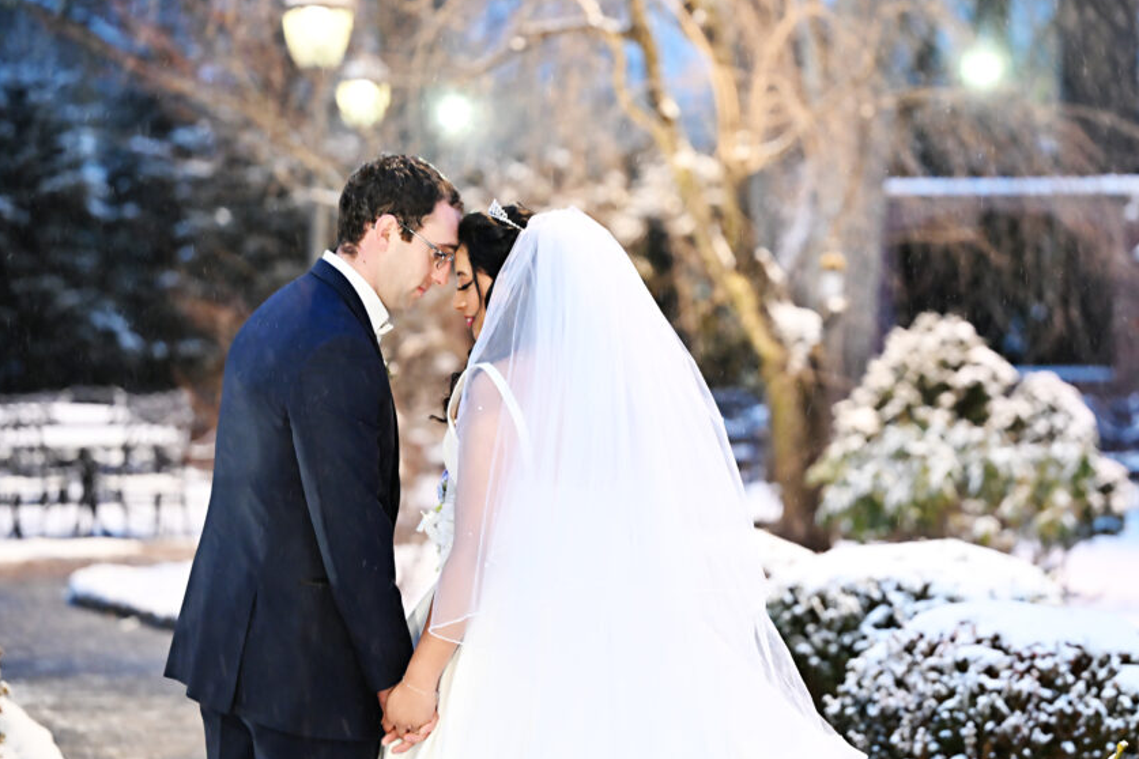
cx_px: 682
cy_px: 303
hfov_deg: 16.2
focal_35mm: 126
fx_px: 3986
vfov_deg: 10.9
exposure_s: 1/40
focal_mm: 103
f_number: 2.8
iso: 4000
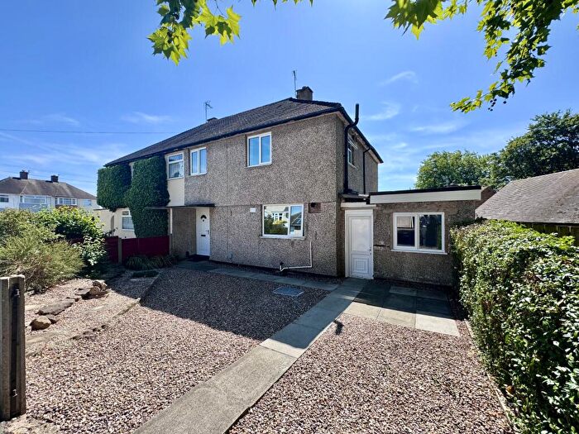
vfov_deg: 85.7
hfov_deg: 102.1
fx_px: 234
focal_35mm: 14
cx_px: 290
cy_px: 217
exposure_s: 1/646
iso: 50
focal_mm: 2.22
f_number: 2.2
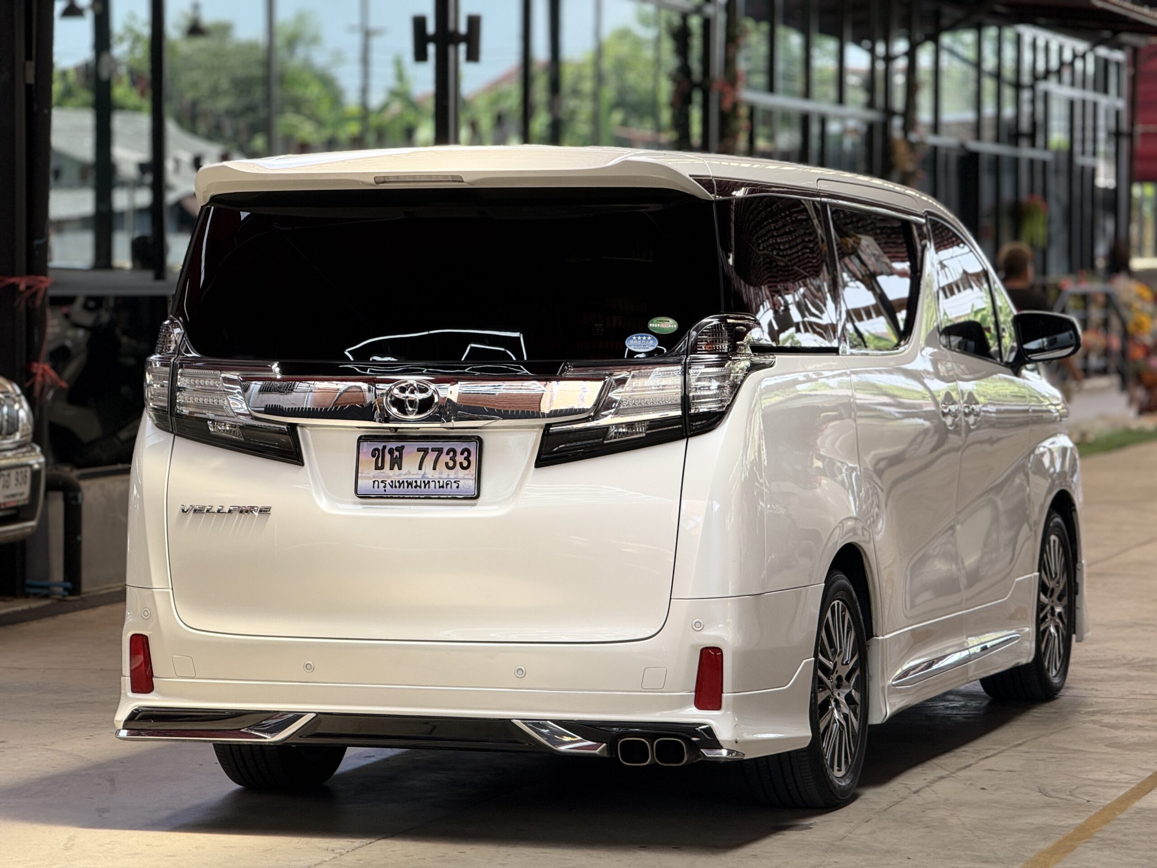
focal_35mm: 120
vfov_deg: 12.3
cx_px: 578
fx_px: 4011
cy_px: 434
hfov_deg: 16.4
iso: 50
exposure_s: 1/121
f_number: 2.8
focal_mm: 15.66
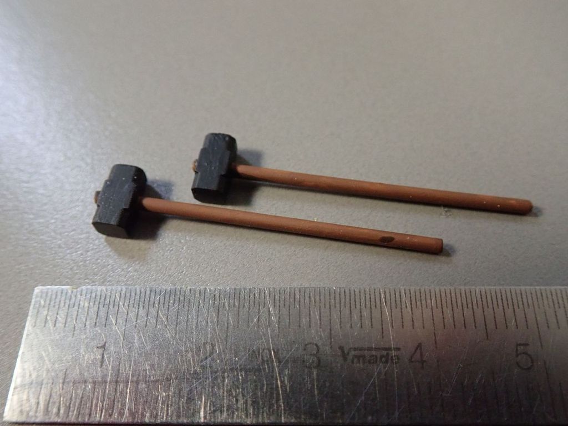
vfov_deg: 46.8
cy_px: 213
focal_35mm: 30
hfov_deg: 60.0
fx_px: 492
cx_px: 284
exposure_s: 1/125
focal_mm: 5.5
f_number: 2.3
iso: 800
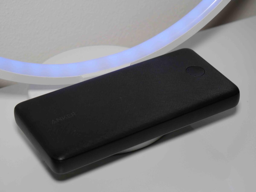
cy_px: 96
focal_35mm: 98
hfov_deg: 20.0
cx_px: 128
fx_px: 725
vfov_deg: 15.1
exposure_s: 1/125
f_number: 5.6
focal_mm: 49
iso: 1000
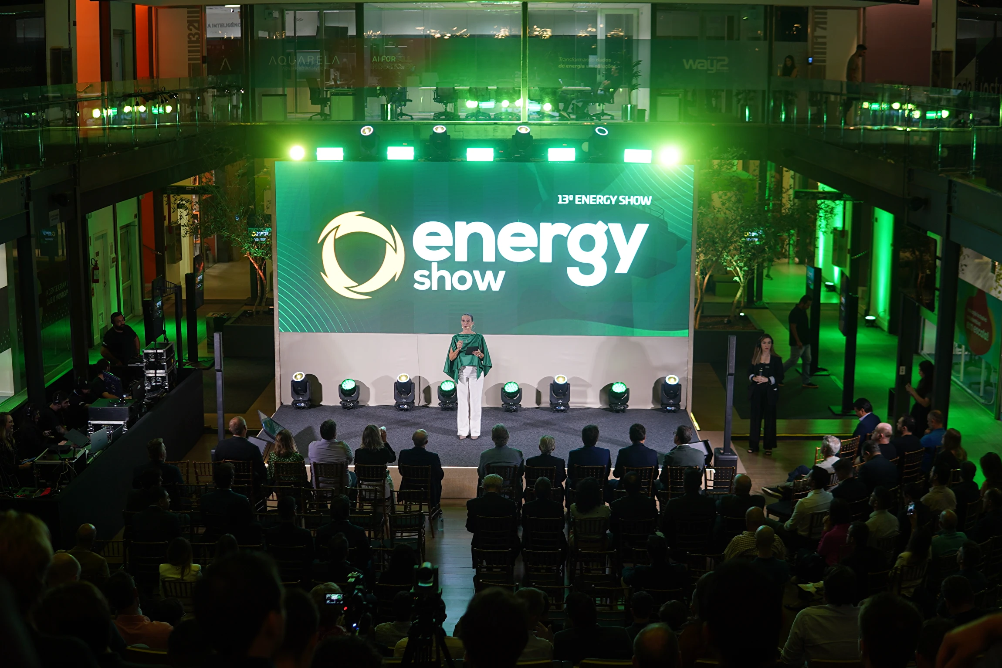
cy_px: 334
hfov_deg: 43.6
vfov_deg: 29.9
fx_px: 1252
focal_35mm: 45
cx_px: 501
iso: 125
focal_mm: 30
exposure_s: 1/60
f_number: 2
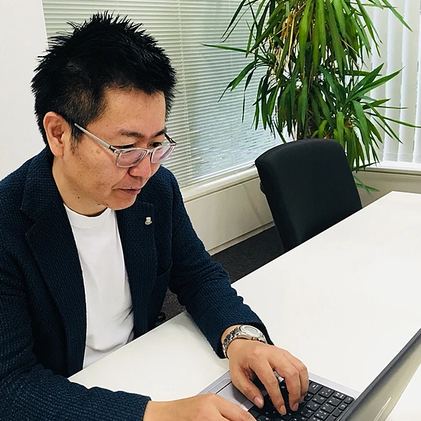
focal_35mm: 35
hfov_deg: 46.8
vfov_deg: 47.2
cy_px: 210
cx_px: 157
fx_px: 482
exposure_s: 1/30
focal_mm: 4.15
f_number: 2.2
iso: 40
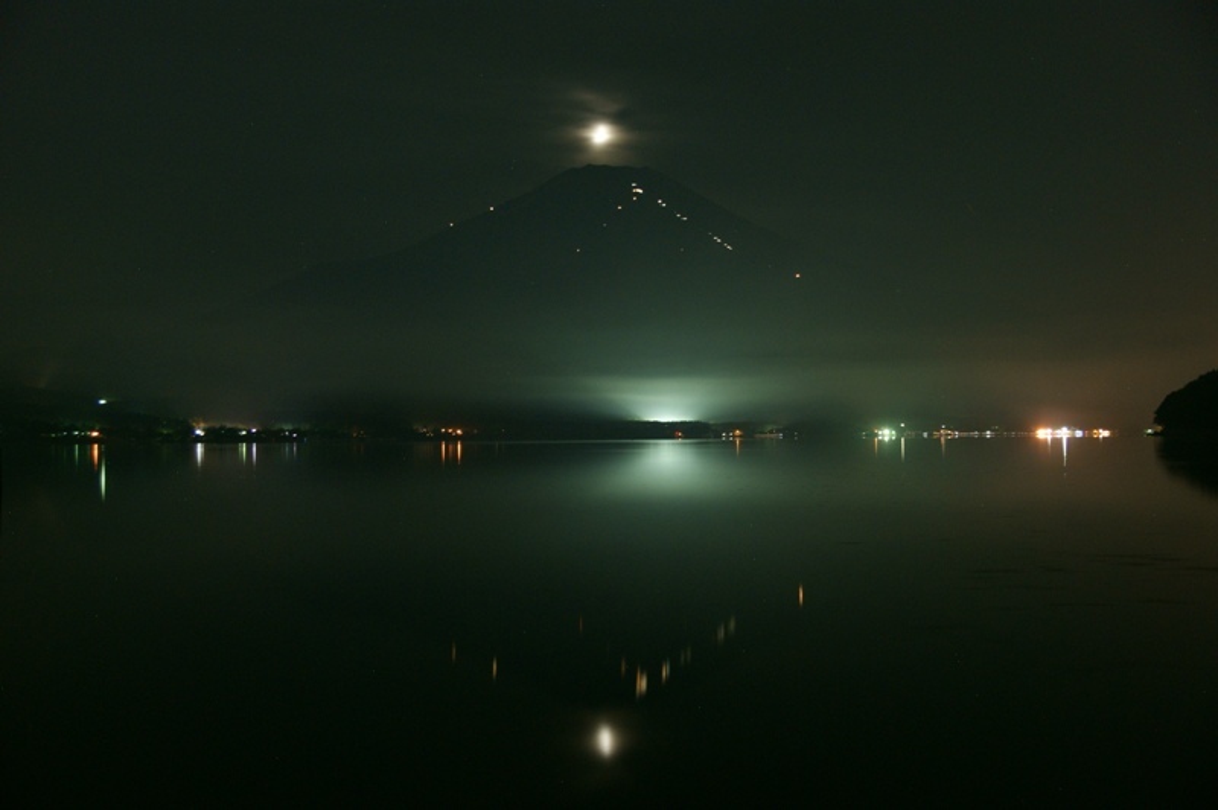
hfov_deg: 43.6
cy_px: 405
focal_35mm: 45
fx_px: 1521
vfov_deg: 29.8
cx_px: 609
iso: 400
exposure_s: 25
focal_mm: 30
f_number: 4.5
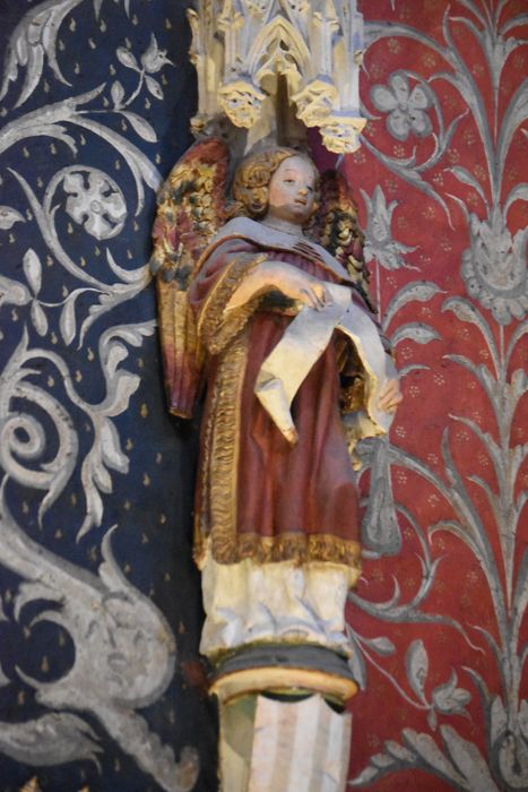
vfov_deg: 14.4
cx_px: 264
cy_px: 396
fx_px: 3133
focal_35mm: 142
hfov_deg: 9.6
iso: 12800
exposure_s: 1/100
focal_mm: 95
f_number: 4.5
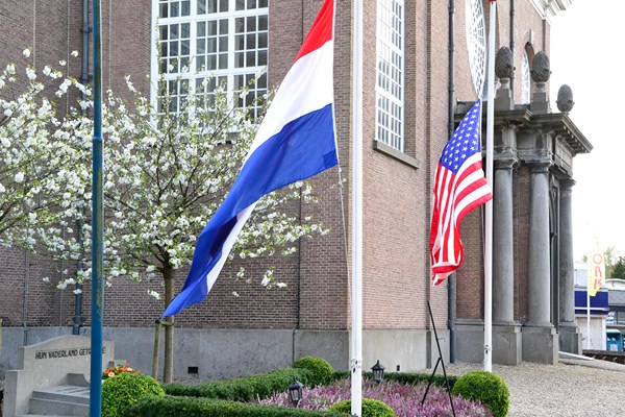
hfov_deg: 35.1
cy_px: 208
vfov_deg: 23.8
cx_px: 312
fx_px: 990
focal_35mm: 57
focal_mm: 38
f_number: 10
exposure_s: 1/400
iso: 3200
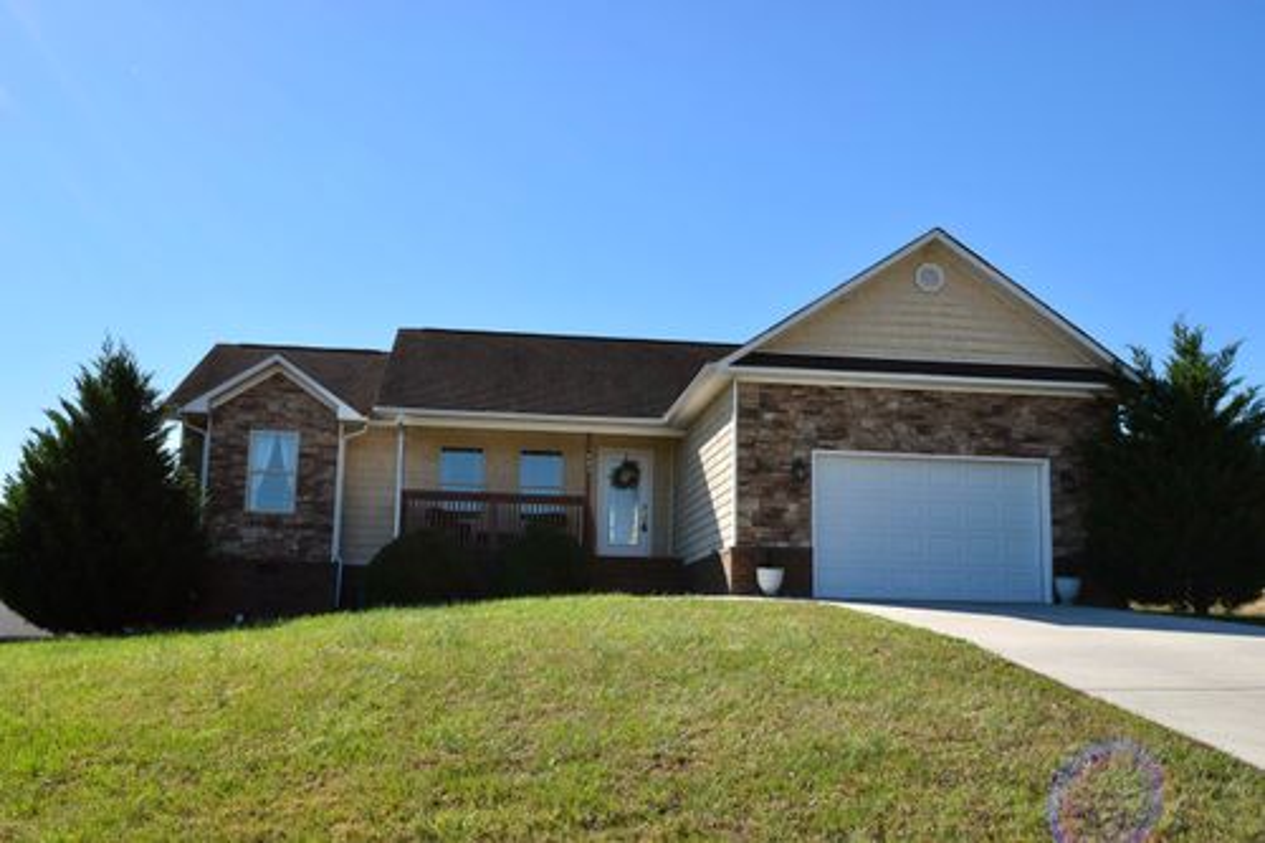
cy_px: 422
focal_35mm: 38
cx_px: 632
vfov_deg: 35.5
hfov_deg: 51.3
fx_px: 1317
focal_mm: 25
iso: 200
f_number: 9
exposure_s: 1/320
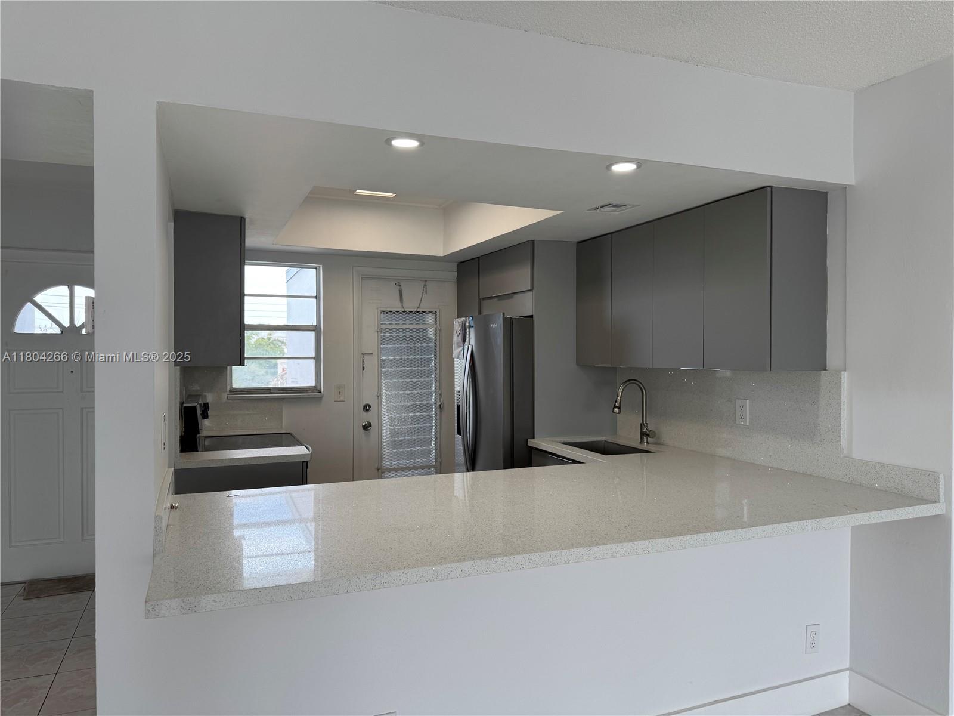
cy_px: 358
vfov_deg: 56.8
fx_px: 661
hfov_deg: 71.6
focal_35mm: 24
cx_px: 477
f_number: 1.78
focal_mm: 6.76
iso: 80
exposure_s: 1/227
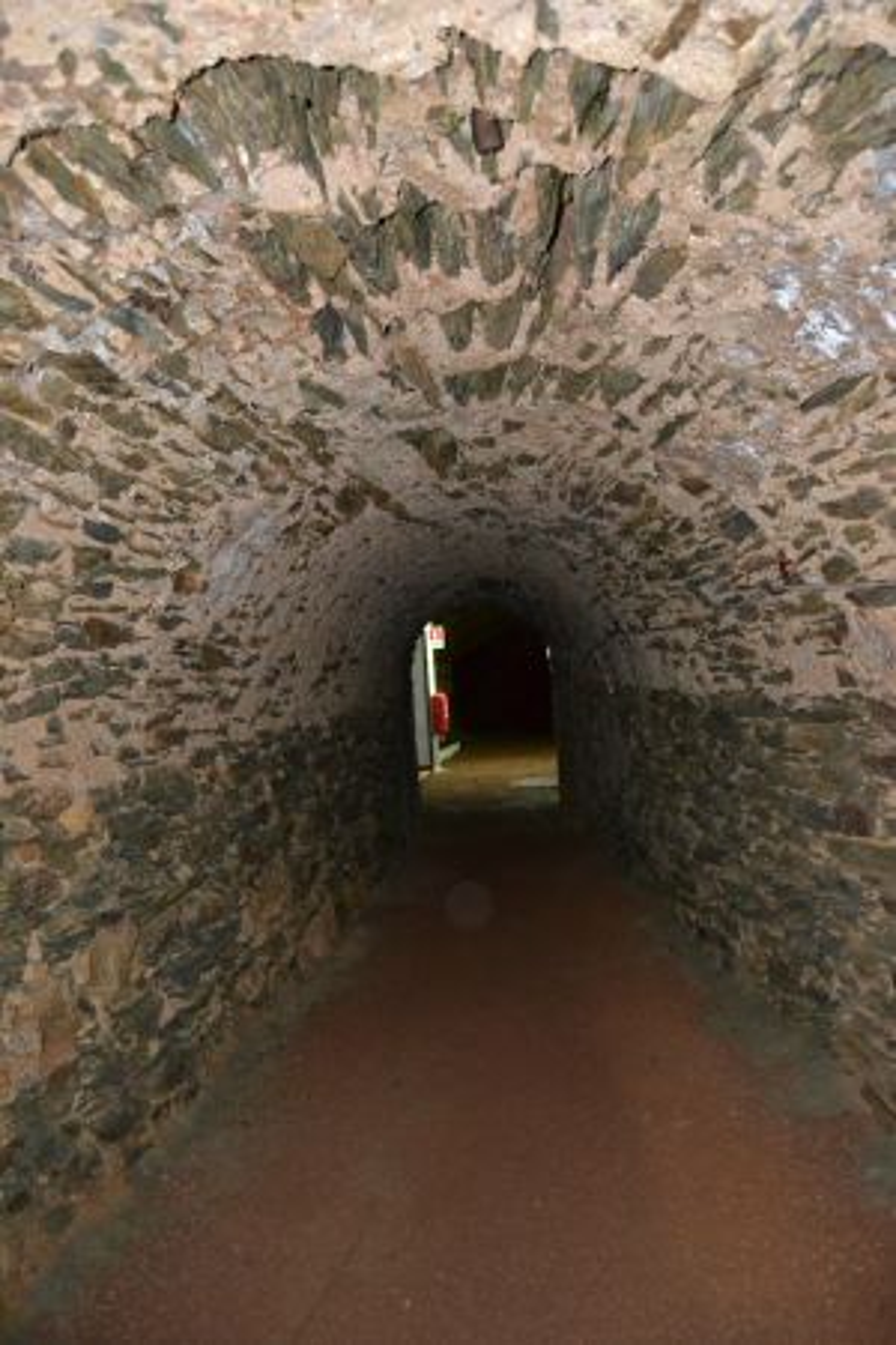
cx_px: 448
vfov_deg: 67.4
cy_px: 672
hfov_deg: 47.9
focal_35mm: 27
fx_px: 1008
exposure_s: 1/60
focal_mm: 18
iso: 3200
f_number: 3.5
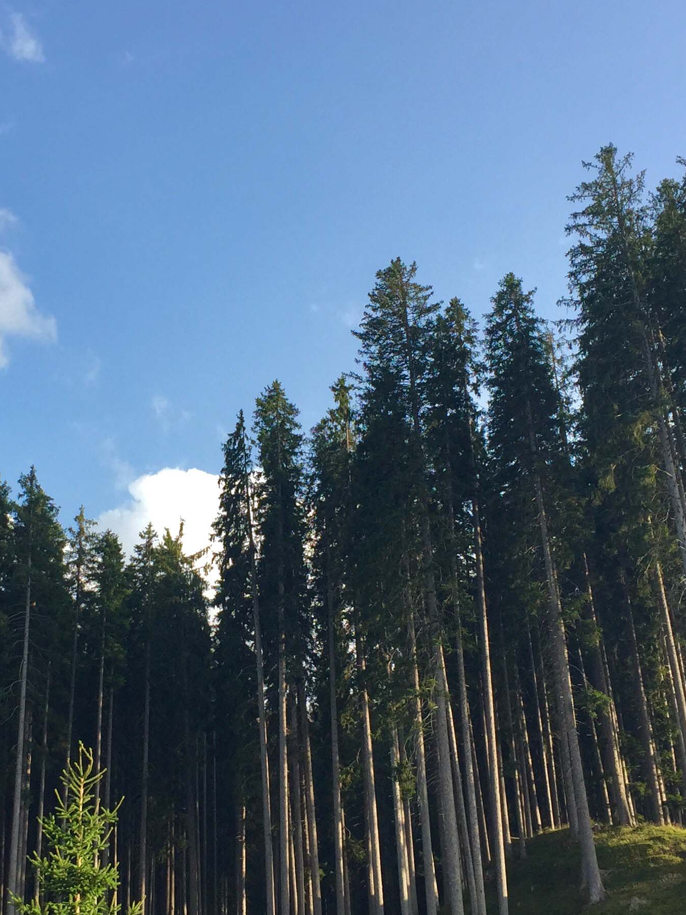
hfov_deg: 27.3
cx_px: 220
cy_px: 513
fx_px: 1401
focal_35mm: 53
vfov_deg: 36.1
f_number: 2.2
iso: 32
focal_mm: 4.15
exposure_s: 1/573
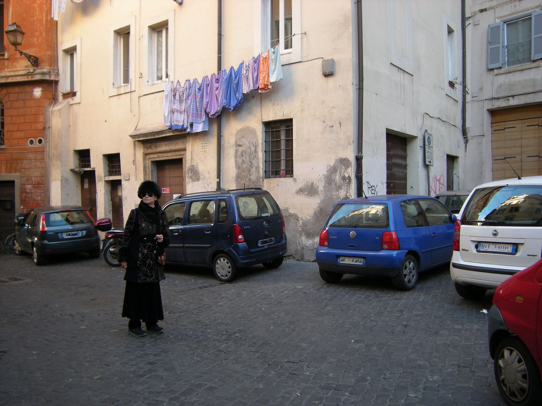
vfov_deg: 45.4
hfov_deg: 58.4
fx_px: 485
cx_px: 271
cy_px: 203
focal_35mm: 31
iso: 101
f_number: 2.9
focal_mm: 5.3
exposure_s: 1/58
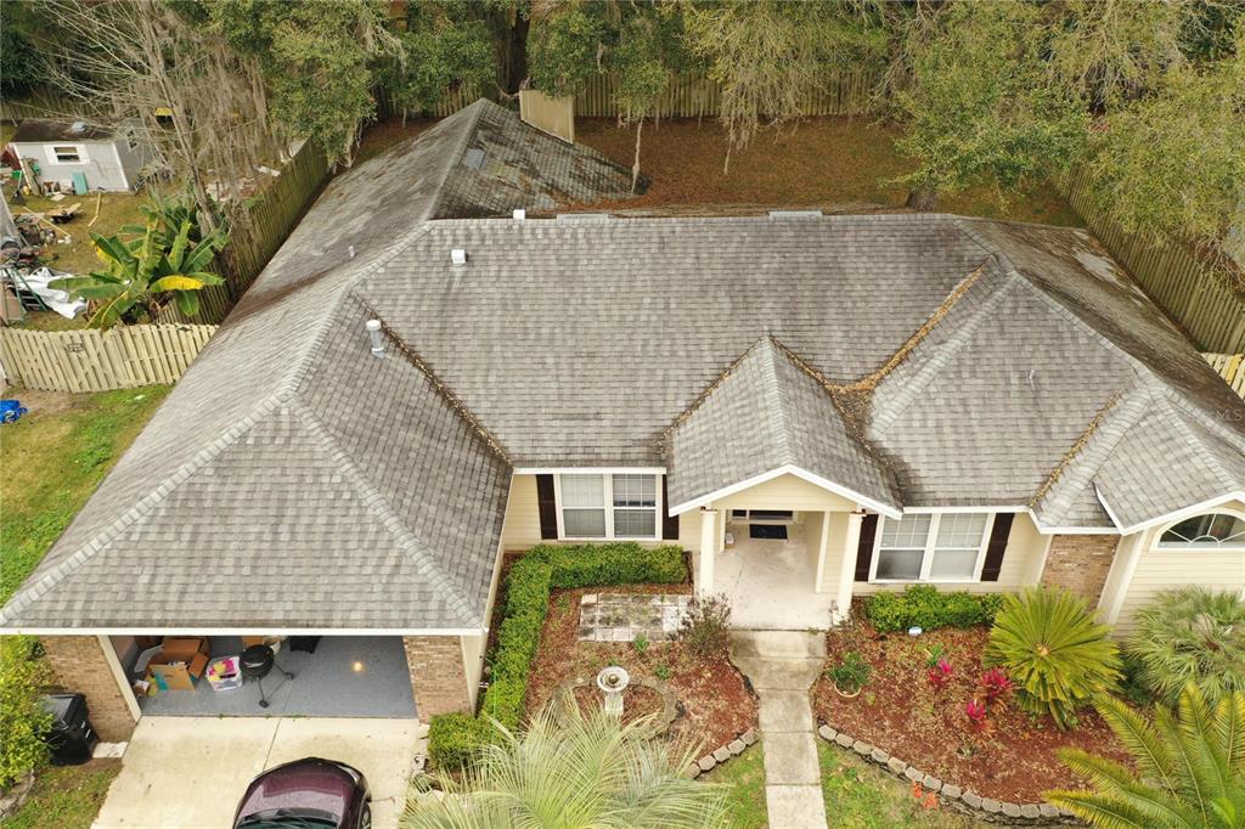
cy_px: 414
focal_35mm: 28
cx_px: 622
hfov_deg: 65.5
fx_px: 968
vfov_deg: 46.4
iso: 100
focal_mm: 10.26
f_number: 3.5
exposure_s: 1/80
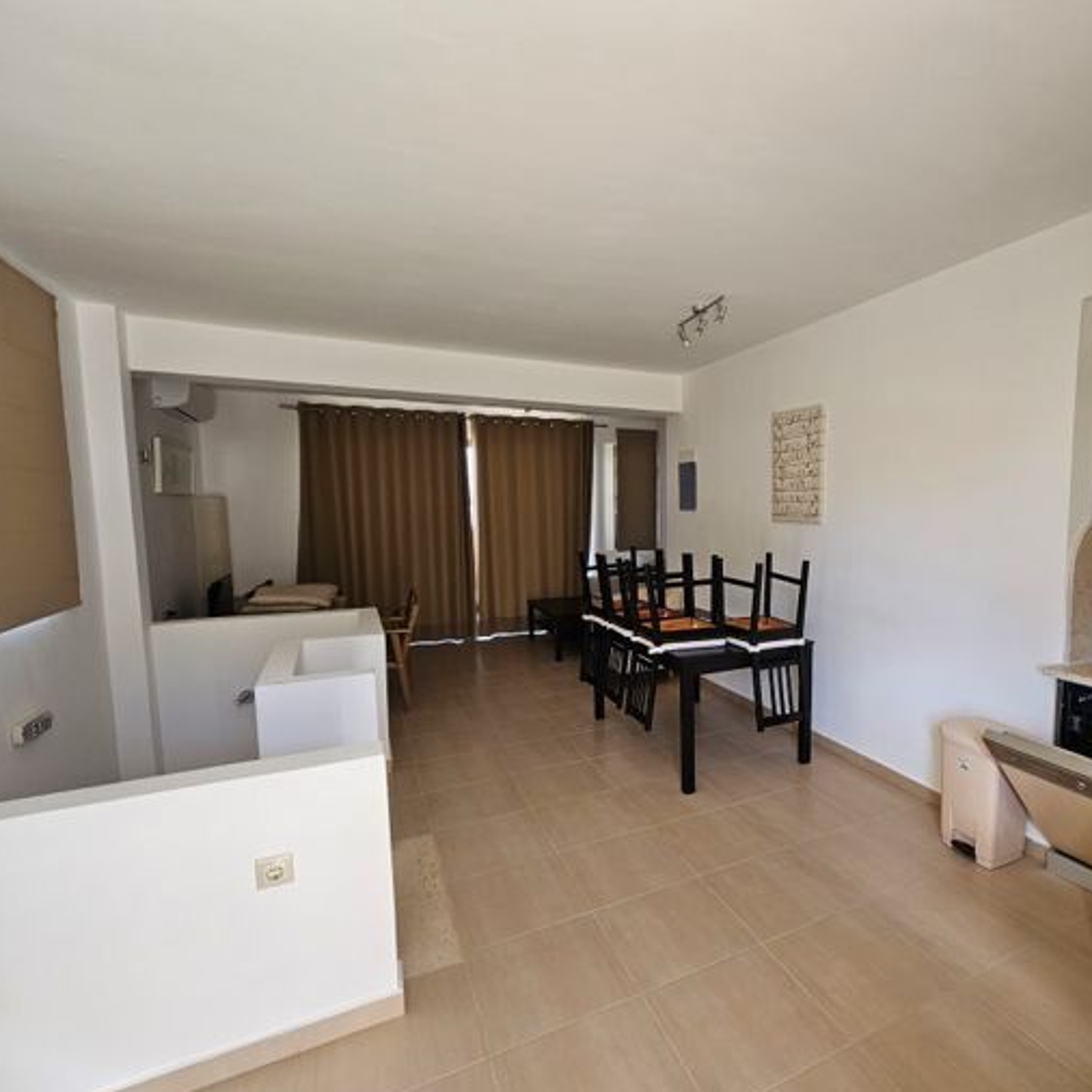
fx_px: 571
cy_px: 565
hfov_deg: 84.8
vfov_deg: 87.4
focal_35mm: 16
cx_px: 715
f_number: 2.2
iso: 80
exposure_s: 1/70.8
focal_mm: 2.2
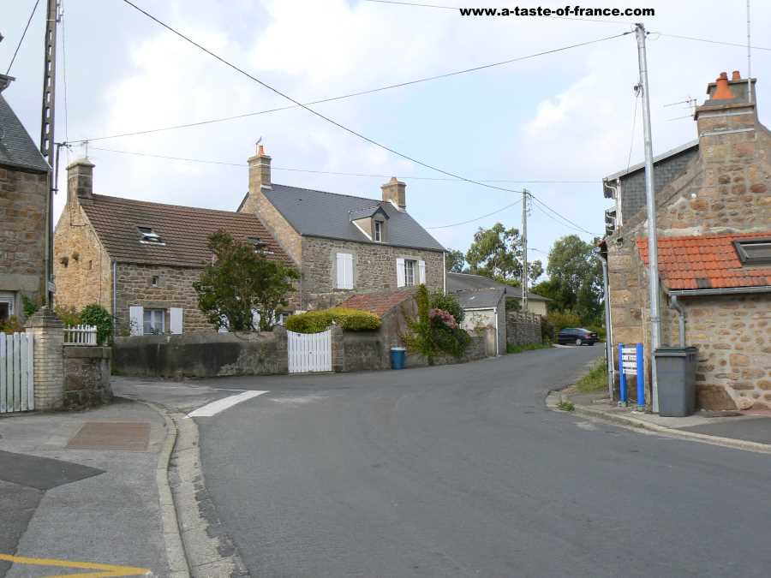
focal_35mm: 36
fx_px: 802
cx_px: 386
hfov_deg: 51.4
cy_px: 289
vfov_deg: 39.7
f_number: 5.6
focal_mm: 6
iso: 80
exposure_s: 1/250
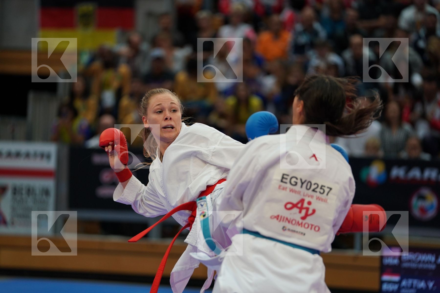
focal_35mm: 165
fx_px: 2017
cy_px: 146
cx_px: 220
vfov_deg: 8.3
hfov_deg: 12.5
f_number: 2.8
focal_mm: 165
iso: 1250
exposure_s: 1/1000
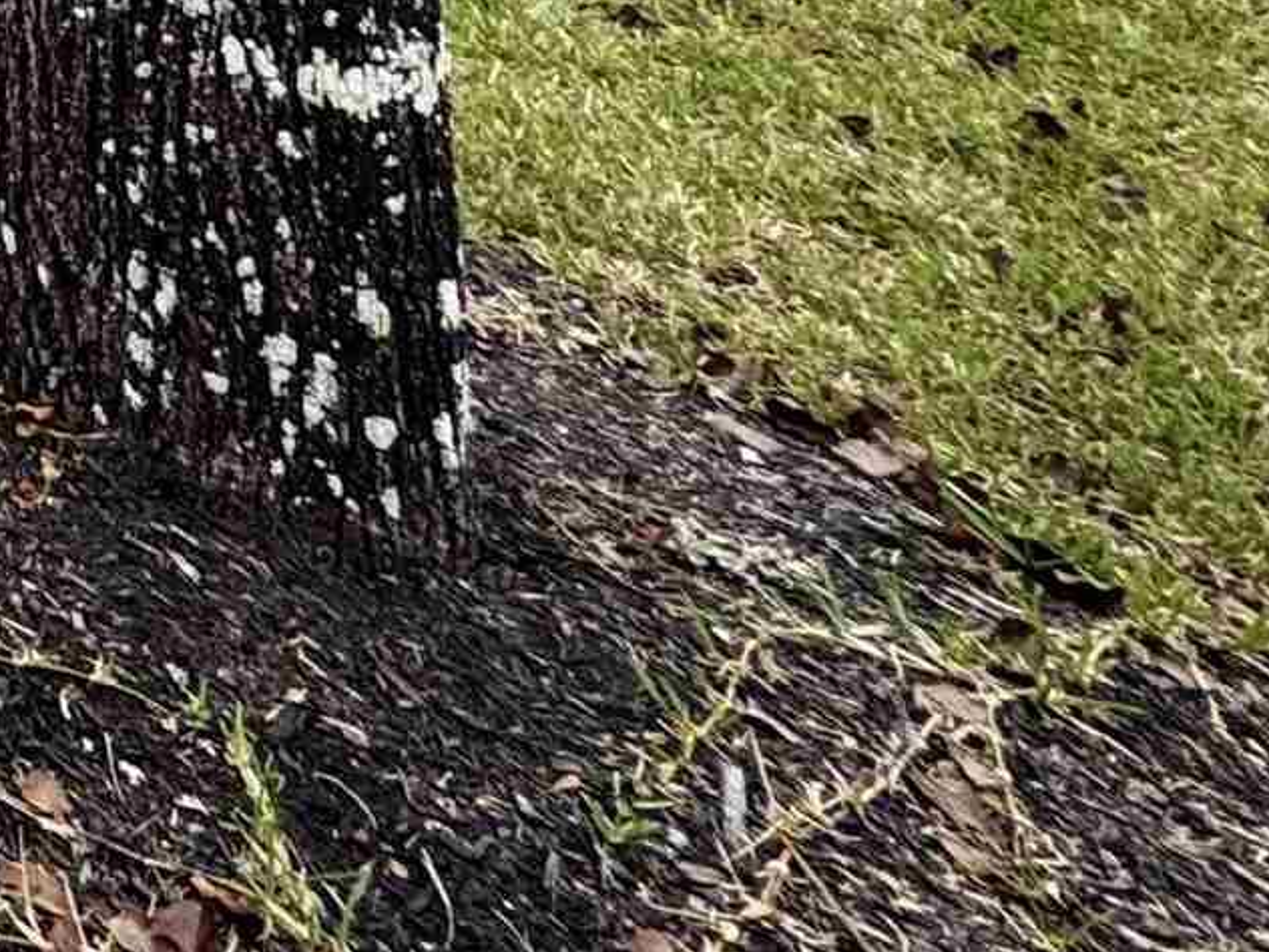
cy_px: -1131
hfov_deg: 17.7
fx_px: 2493
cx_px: -1391
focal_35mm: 68
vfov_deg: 15.5
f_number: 2.2
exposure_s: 1/211
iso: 40
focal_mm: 2.22
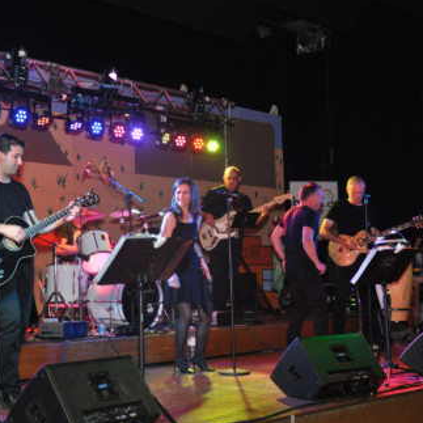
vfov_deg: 27.3
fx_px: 871
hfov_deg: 27.2
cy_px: 213
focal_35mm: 63
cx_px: 153
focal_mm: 32
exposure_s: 1/60
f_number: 4.2
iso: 800
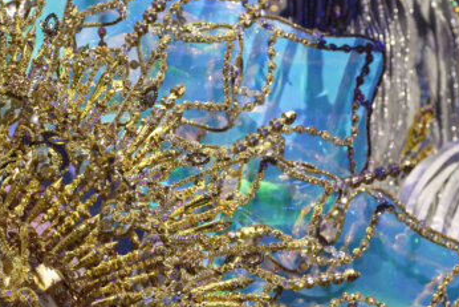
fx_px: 3865
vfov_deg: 4.5
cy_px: 302
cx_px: 113
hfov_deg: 6.8
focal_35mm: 303
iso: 1250
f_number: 3.6
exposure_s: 1/320
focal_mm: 87.1
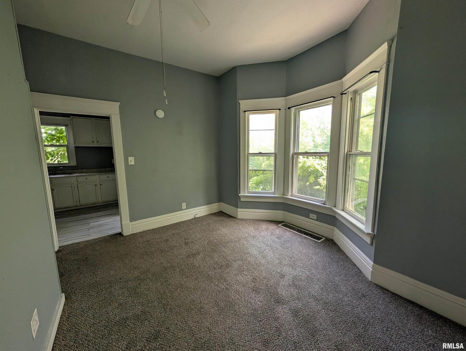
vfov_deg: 94.7
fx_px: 162
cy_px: 176
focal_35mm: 12
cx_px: 233
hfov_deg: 110.5
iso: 58
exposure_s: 1/112
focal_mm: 2.02
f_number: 1.7
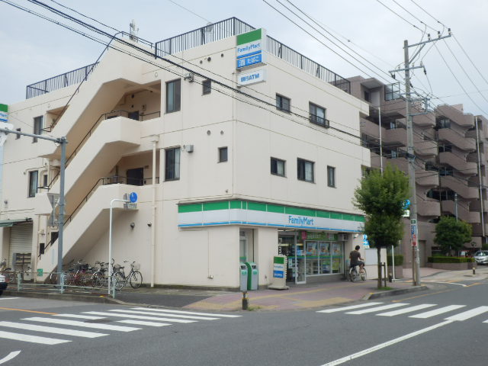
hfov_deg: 42.9
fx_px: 620
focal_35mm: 44
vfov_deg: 32.9
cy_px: 183
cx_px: 244
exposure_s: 1/320
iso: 80
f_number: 4.2
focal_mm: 7.9
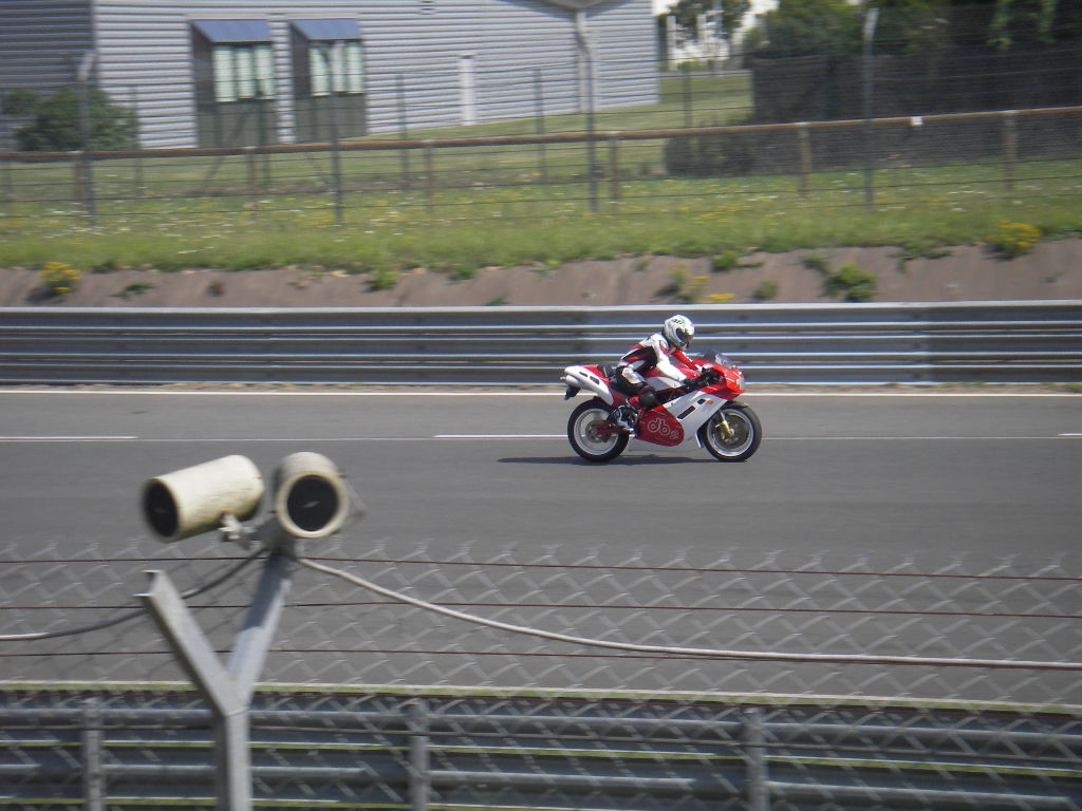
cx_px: 541
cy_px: 406
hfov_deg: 17.3
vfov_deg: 13.0
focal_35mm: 114
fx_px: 3563
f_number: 4
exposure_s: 1/400
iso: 50
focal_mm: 18.9
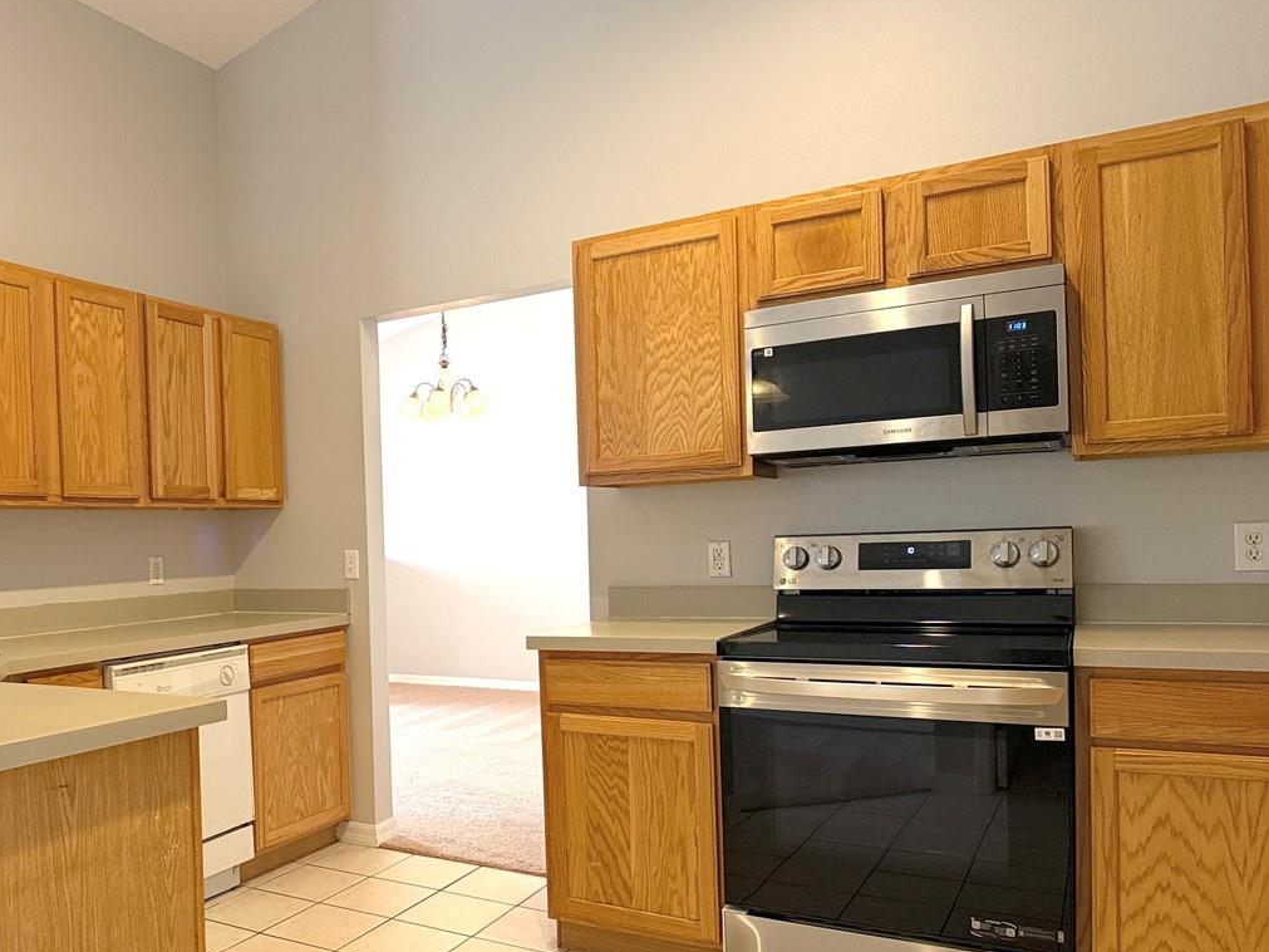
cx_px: 399
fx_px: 1393
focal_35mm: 38
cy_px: 555
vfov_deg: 37.6
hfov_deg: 48.0
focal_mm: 6.76
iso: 400
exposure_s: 1/120
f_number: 1.78
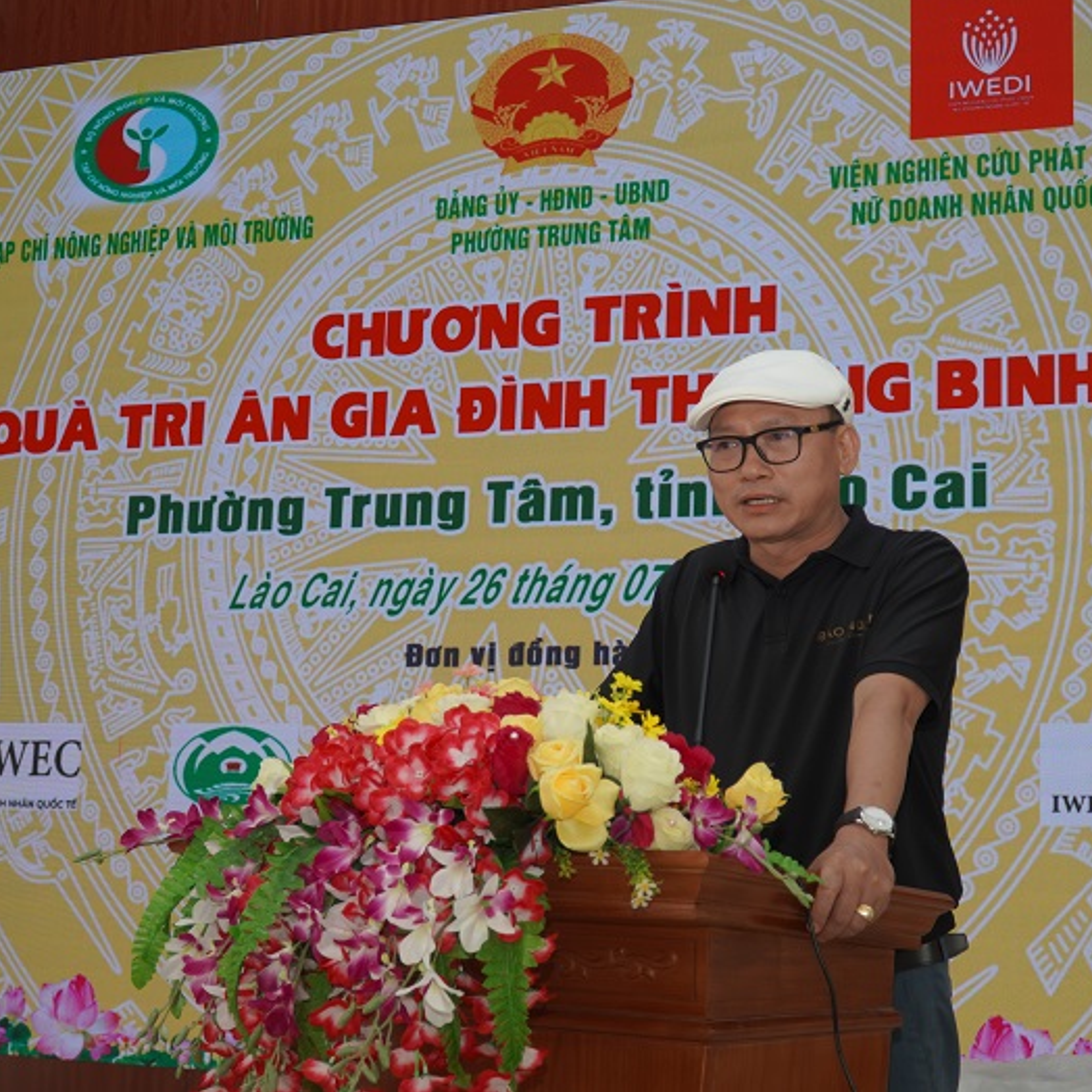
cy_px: 539
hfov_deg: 34.8
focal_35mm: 49
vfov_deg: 34.9
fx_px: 1736
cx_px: 631
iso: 160
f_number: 4
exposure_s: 1/160
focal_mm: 25
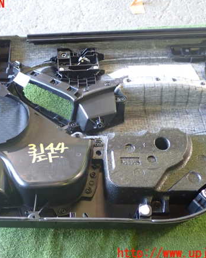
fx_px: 366
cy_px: 129
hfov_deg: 31.3
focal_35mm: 48
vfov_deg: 38.8
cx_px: 74
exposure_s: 1/30
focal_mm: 6.37
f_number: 2.5
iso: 800
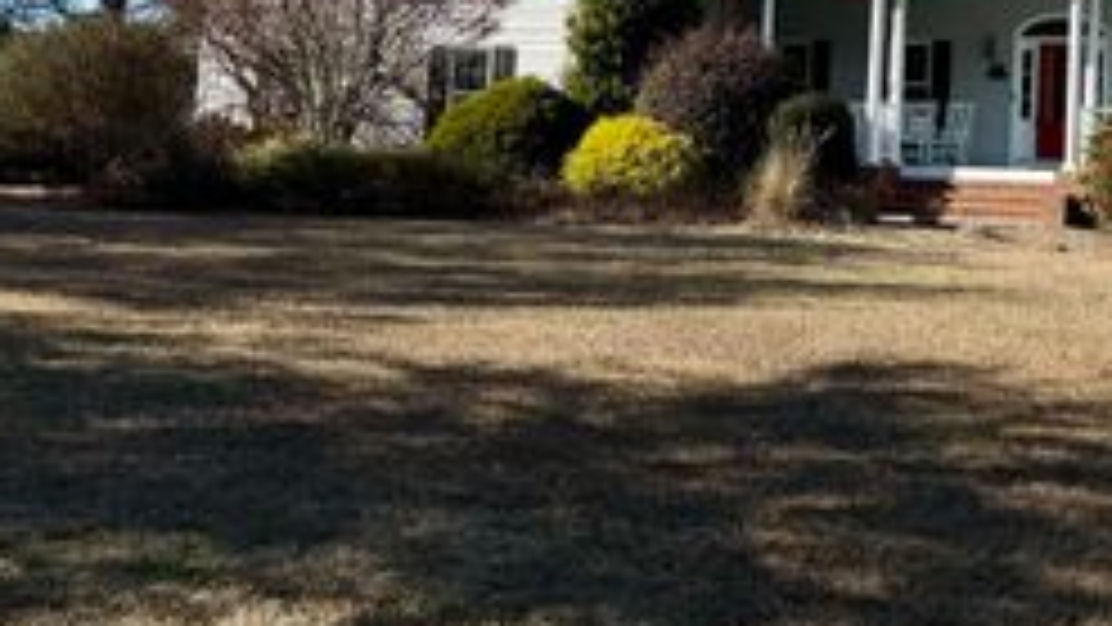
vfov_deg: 21.7
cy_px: -16
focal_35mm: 53
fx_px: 1563
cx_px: 1085
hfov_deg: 35.8
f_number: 1.78
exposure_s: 1/3584
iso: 80
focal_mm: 6.76
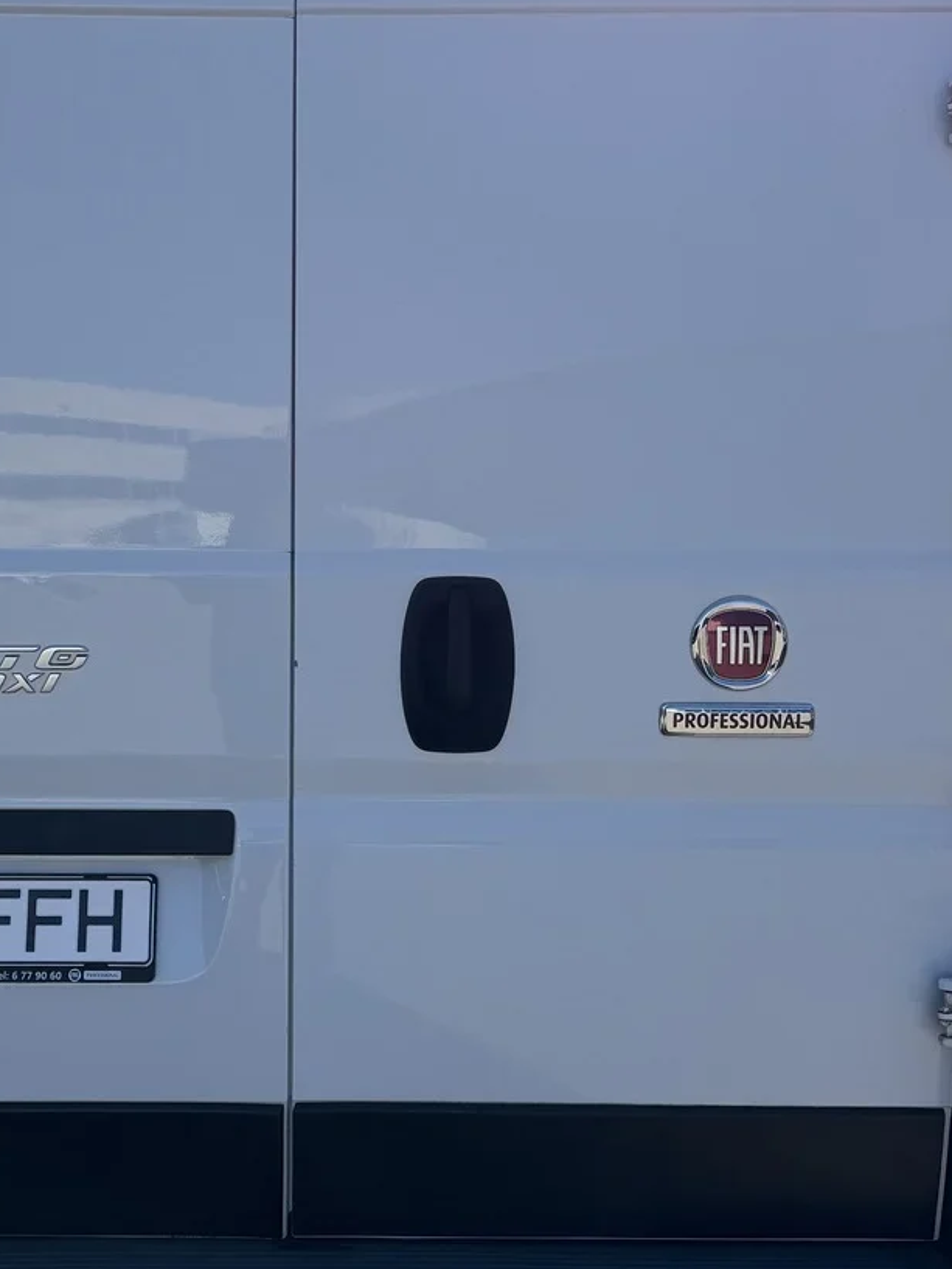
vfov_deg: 40.4
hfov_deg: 30.5
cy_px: 617
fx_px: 1723
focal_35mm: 47
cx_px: 272
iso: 80
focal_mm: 6.76
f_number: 1.78
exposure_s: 1/2801
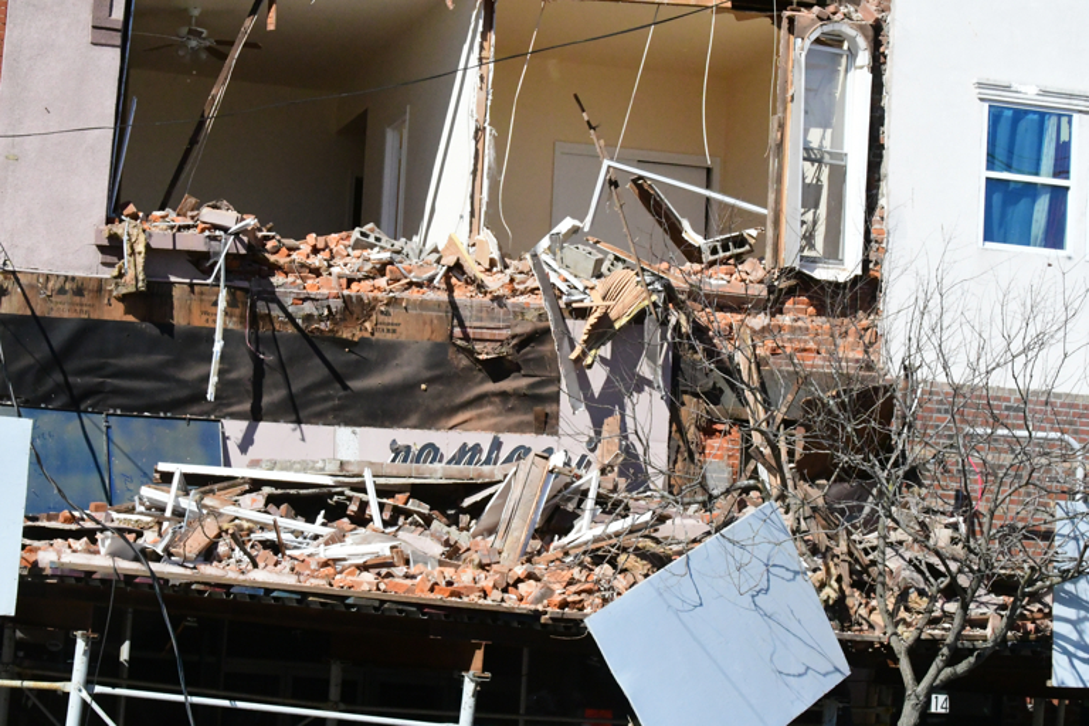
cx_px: 544
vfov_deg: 13.0
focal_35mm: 105
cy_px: 363
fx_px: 3176
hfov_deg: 19.5
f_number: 22
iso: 8000
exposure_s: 1/2500
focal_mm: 70
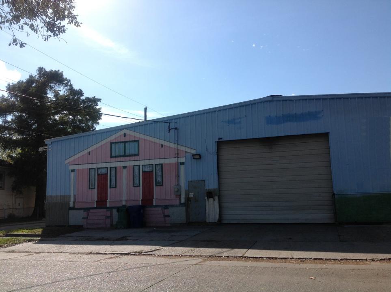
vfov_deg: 40.6
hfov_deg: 52.7
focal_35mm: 35
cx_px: 196
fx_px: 395
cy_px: 146
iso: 50
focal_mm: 4.28
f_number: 2.4
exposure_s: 1/2326
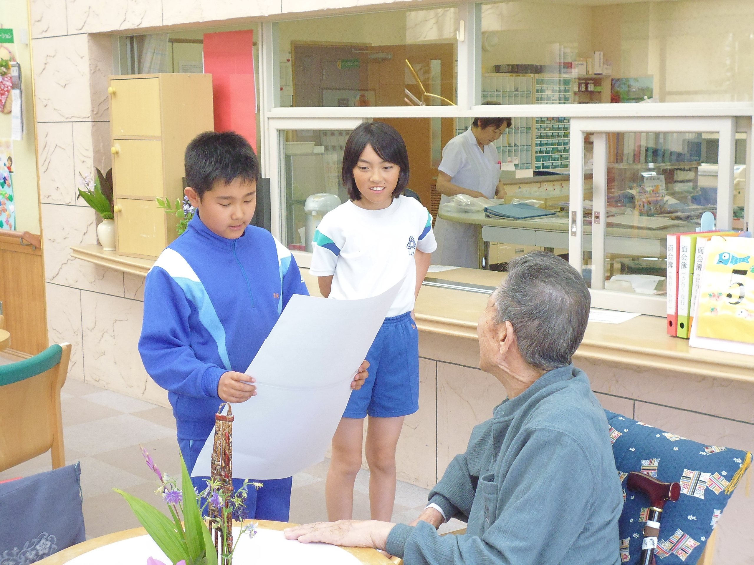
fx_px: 1307
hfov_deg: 32.2
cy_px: 282
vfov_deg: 24.4
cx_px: 377
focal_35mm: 60
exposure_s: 1/30
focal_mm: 10.6
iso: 400
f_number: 4.5
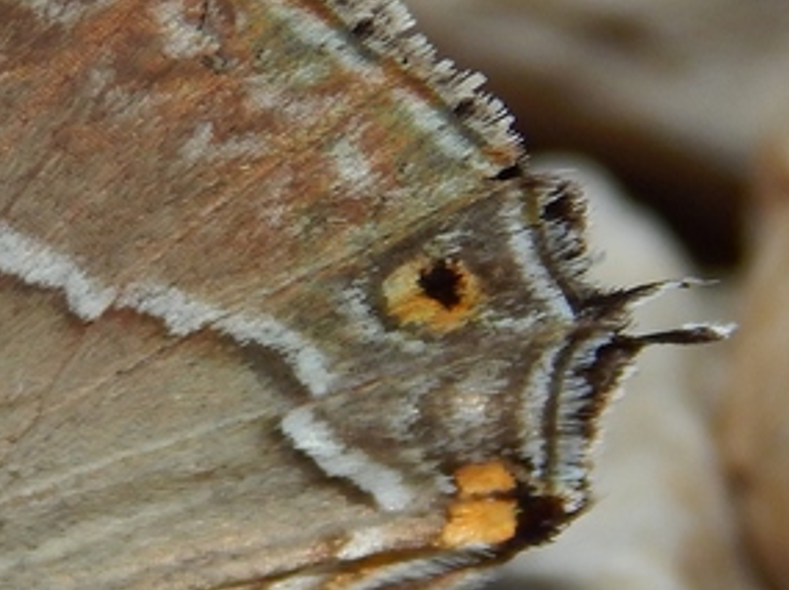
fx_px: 8446
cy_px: 294
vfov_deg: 4.0
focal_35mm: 371
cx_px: -188
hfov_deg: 5.3
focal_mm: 23.4
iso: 125
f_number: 9.6
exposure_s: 1/640
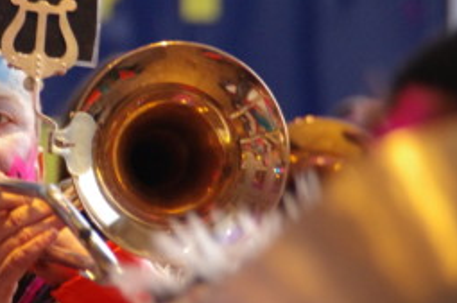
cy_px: 91
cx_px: 54
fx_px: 7450
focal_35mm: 588
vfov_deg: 2.3
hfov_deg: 3.5
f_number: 6.3
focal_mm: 200
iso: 3200
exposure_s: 1/50
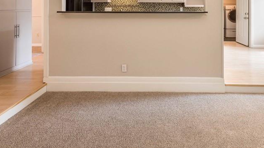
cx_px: 178
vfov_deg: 39.3
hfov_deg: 67.8
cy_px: 11
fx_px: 189
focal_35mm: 27
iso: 640
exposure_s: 1/15
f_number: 7.1
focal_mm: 15
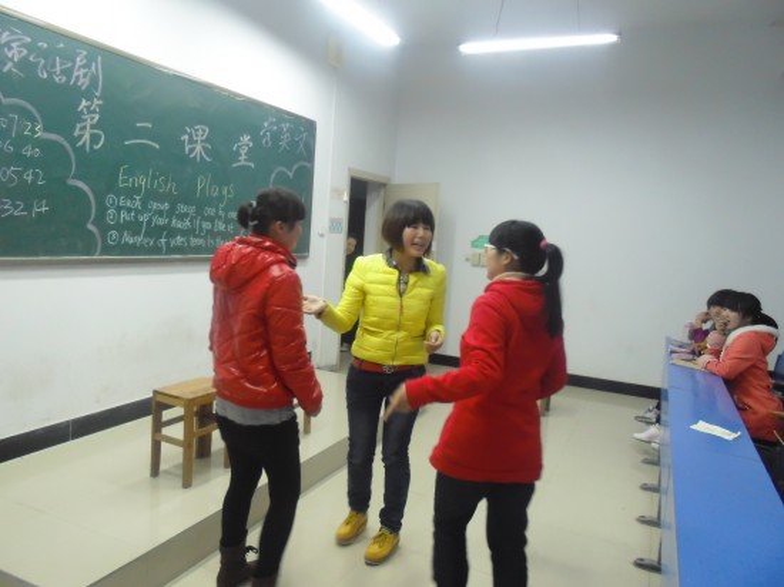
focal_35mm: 26
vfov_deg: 53.0
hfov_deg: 67.3
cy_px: 294
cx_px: 392
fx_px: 589
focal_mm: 4.6
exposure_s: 1/20
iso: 400
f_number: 3.5
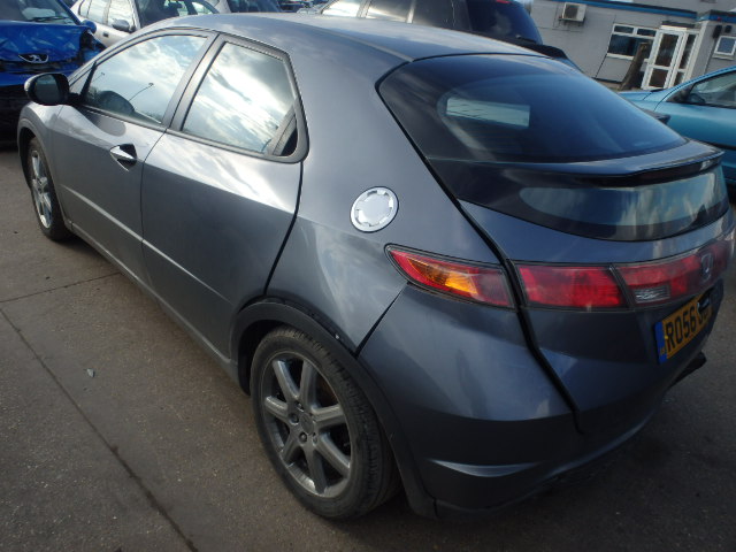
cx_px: 368
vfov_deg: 49.7
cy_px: 276
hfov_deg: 63.4
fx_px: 595
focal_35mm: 28
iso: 125
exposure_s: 1/500
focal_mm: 5
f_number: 3.9
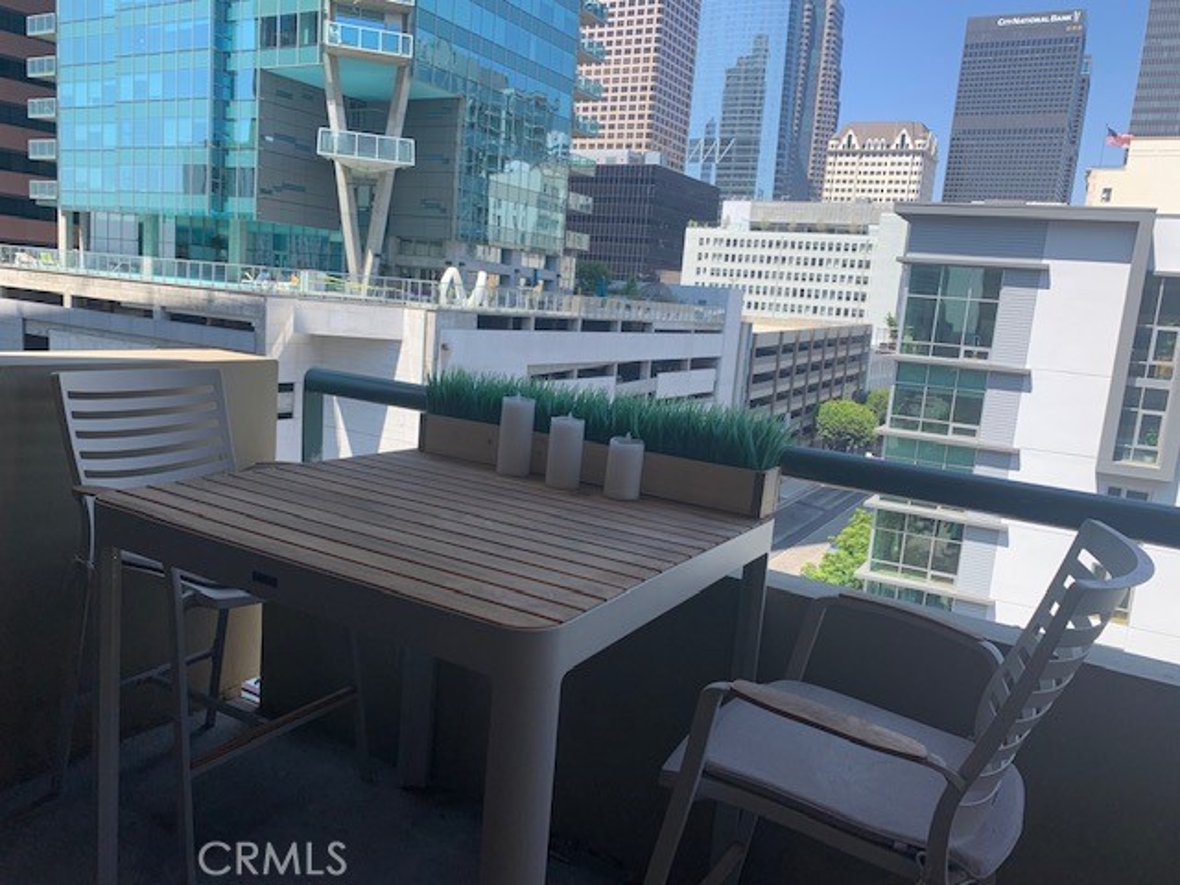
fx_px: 886
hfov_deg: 67.3
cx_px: 590
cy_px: 442
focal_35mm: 26
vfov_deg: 53.1
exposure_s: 1/701
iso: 25
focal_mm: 4.25
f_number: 1.8
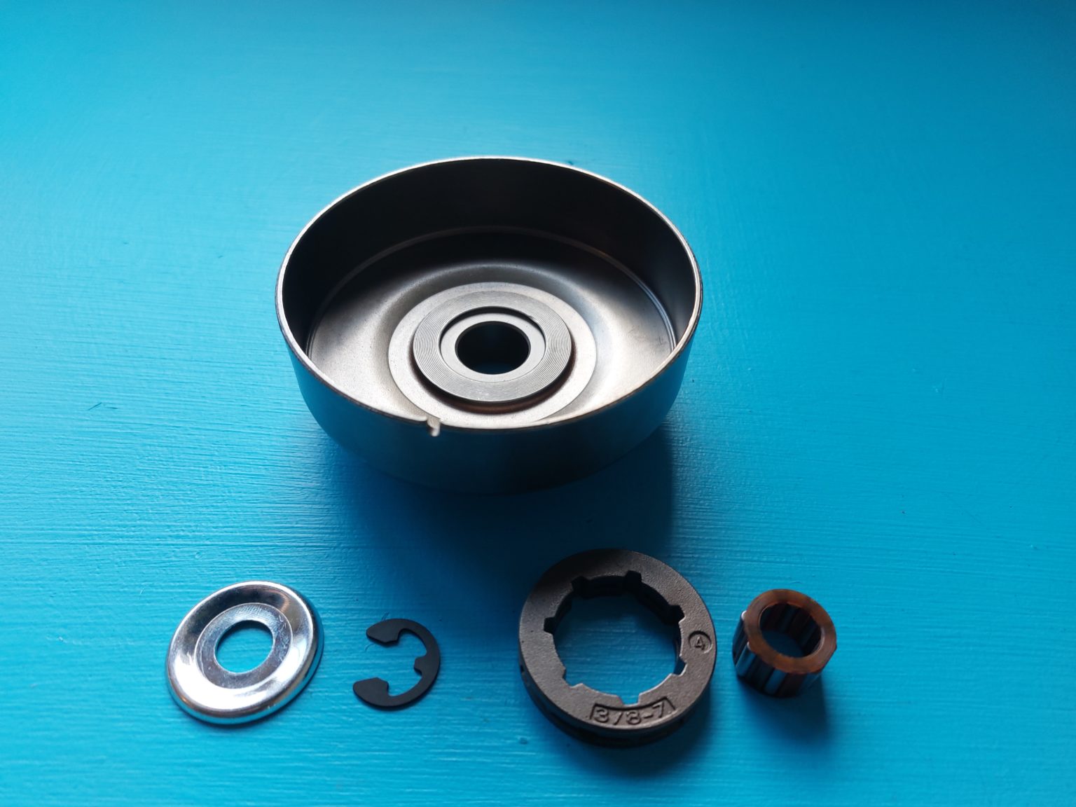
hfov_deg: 71.6
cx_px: 538
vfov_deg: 56.8
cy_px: 404
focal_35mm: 24
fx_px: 746
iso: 64
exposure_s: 1/100
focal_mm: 5.23
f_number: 1.8
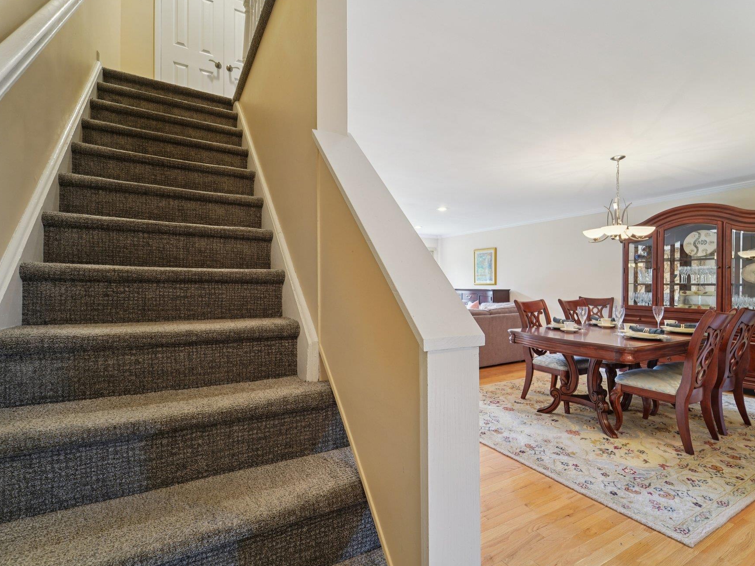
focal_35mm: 16
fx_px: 349
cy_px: 286
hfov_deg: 94.5
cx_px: 381
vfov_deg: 78.1
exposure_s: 1/4
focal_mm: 14
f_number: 8
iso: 400
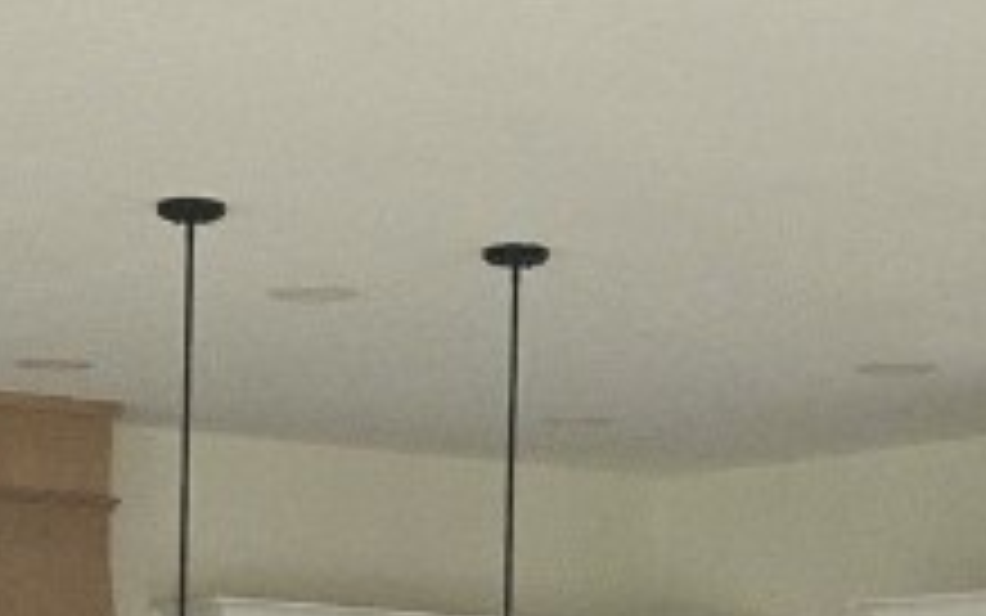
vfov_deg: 11.4
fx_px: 3064
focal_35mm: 114
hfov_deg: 18.0
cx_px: 86
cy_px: 558
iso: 320
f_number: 1.8
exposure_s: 1/120
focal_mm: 5.4
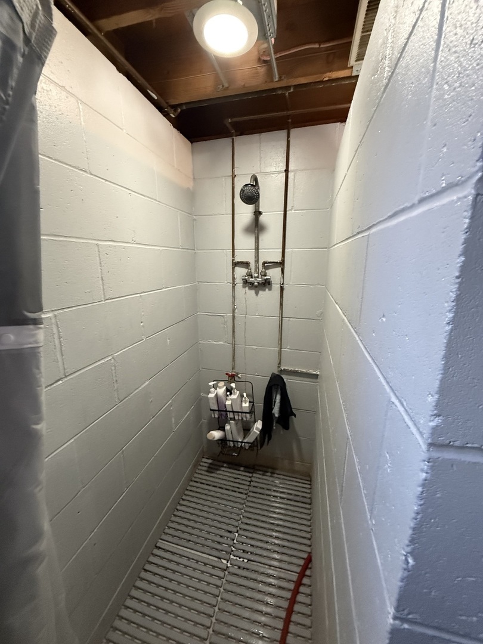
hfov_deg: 85.7
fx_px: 260
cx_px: 242
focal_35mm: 14
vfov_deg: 102.1
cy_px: 322
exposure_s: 1/60
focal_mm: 2.22
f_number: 2.2
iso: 800
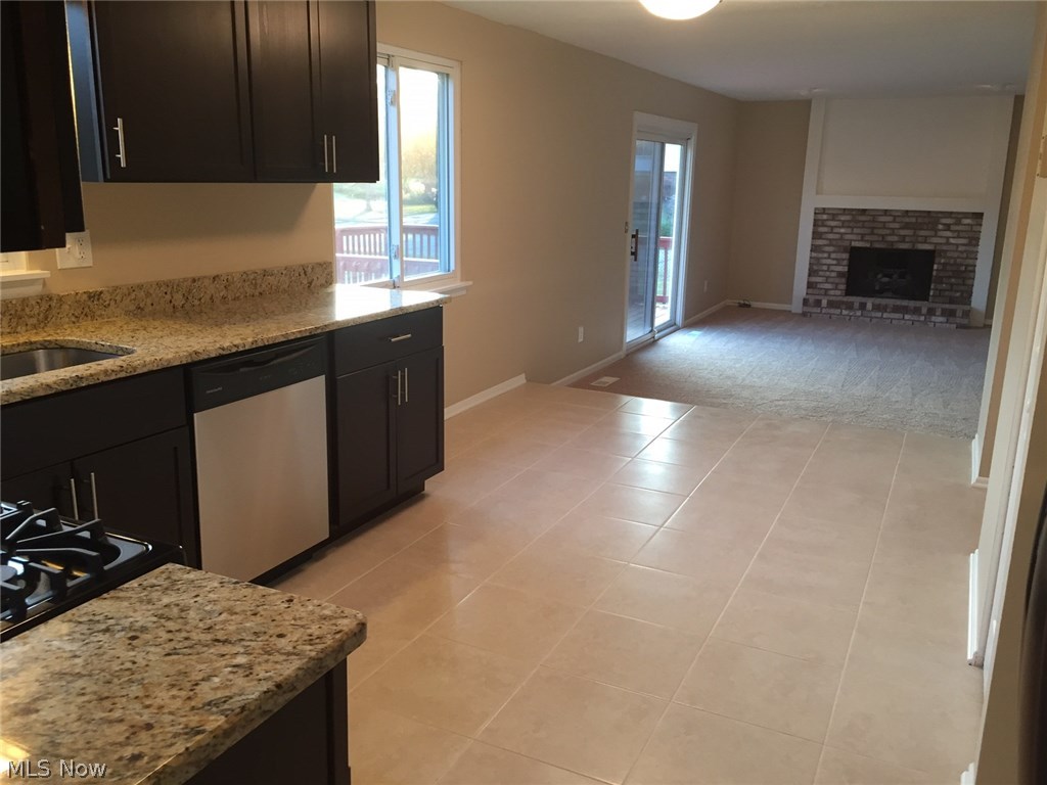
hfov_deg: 61.7
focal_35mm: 29
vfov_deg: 48.2
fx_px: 877
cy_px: 392
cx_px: 524
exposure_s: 1/30
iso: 80
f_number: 2.2
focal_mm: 4.15
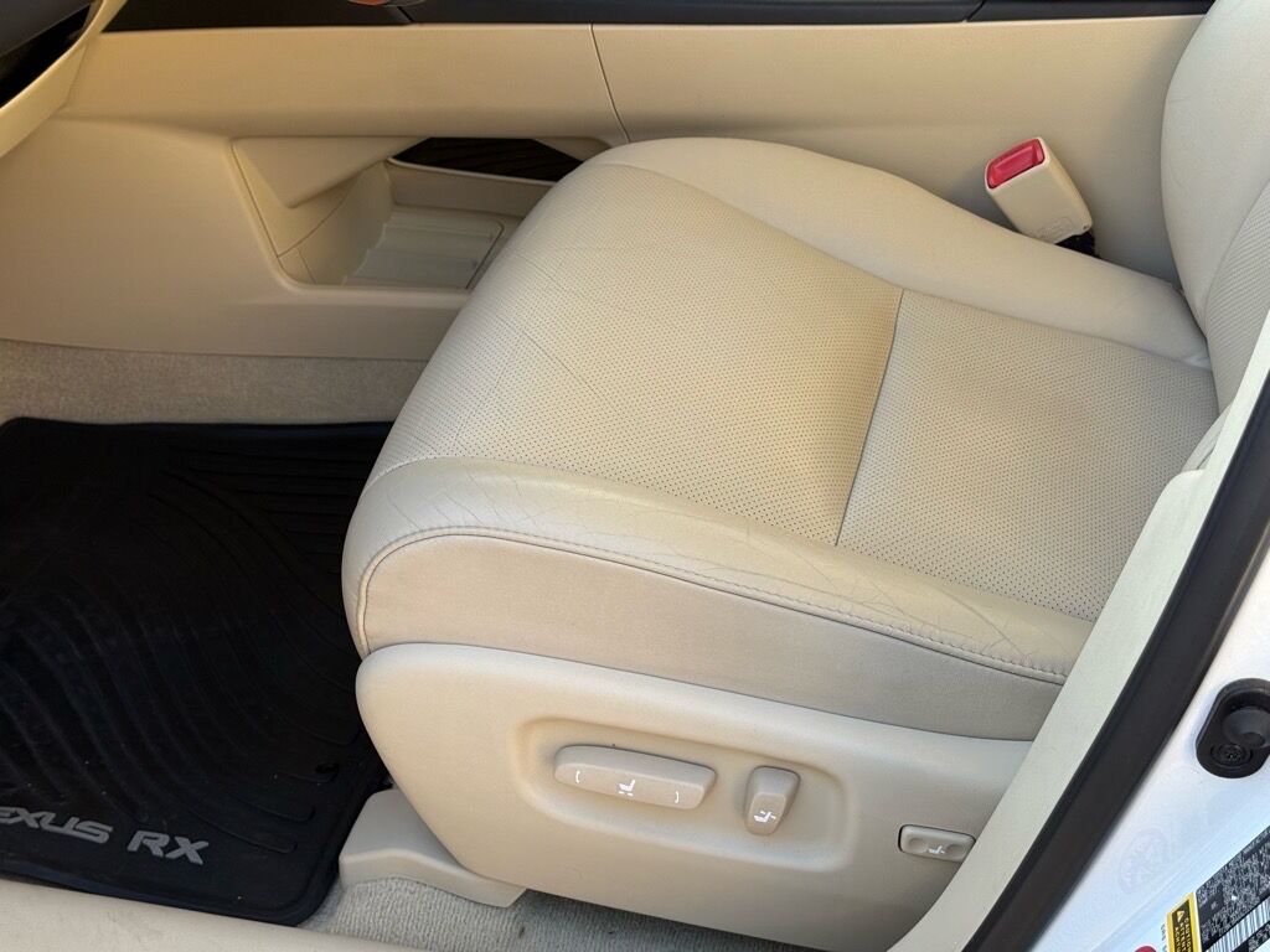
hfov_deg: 39.7
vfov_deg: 30.3
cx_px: 635
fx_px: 1761
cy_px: 476
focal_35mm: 48
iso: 64
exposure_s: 1/297
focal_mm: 6.76
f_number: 1.78
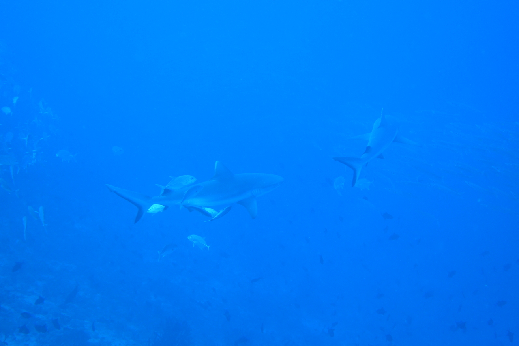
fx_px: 822
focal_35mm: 57
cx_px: 260
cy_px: 173
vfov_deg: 23.8
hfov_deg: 35.1
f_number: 2.8
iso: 160
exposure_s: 1/60
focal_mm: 20.81
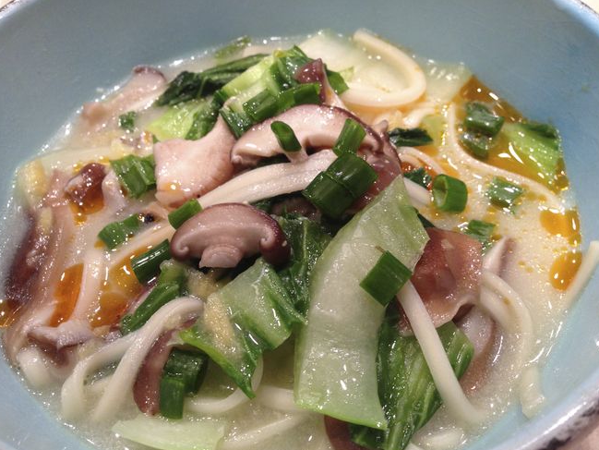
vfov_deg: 41.8
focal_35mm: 34
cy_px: 230
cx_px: 300
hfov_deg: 53.9
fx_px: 588
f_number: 2.4
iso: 125
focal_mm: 4.13
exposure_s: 1/20
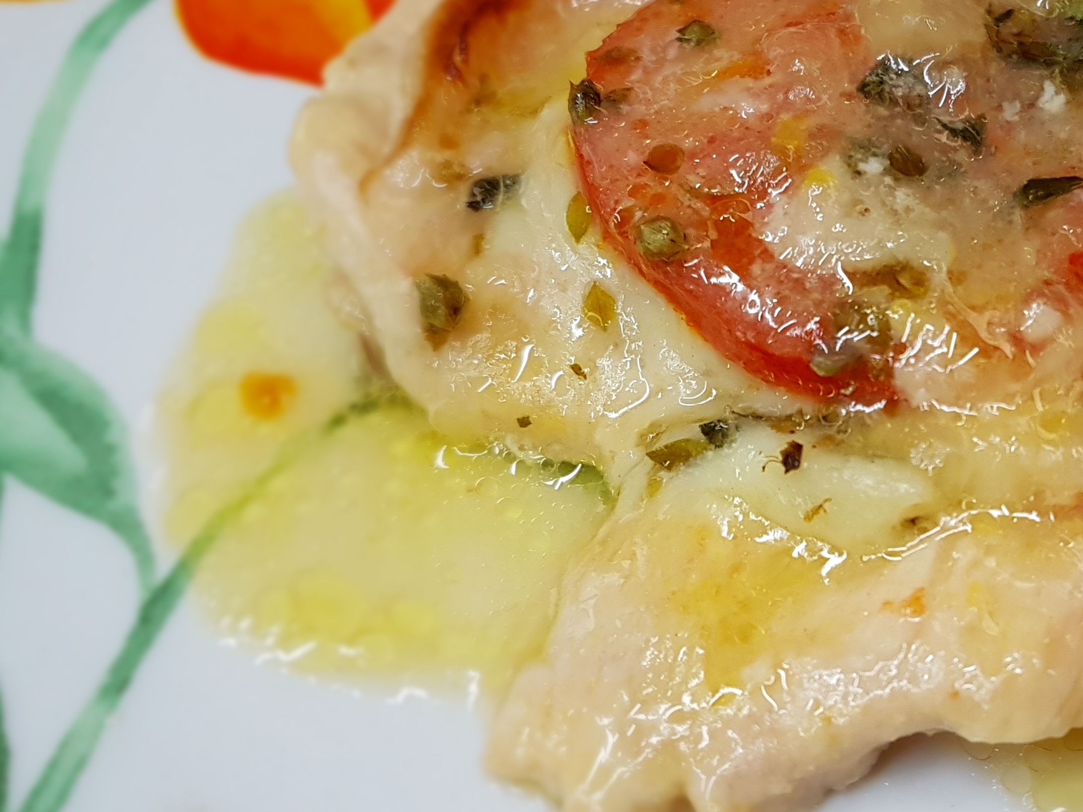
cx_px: 912
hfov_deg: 37.8
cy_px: 323
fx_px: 1502
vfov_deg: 30.2
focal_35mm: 48
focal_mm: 4.2
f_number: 1.7
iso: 125
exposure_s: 1/50
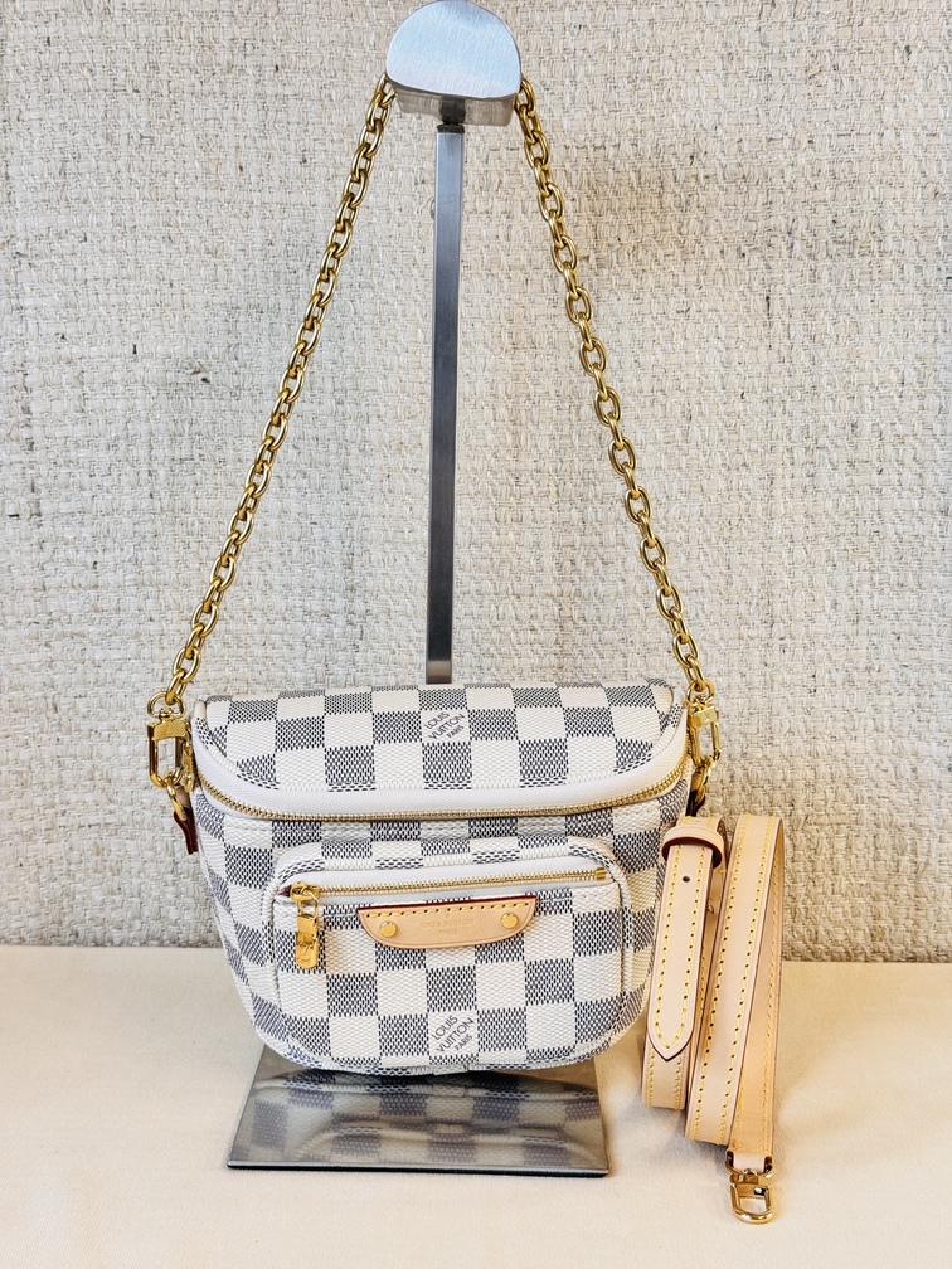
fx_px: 1760
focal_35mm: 48
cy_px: 634
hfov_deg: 30.3
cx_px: 476
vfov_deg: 39.7
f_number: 1.78
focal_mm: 6.76
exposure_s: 1/53
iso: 80
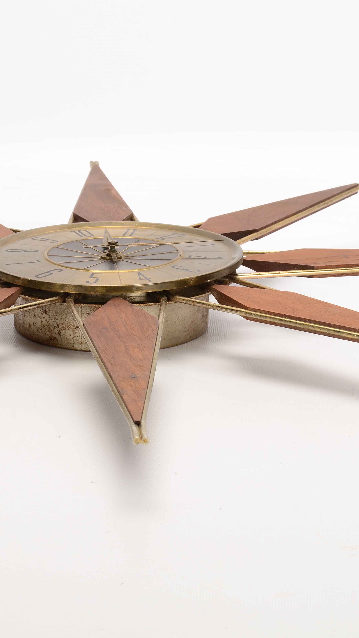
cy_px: 319
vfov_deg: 22.5
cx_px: 104
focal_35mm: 95
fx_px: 1608
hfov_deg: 12.7
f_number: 14
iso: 100
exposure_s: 1/160
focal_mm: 40
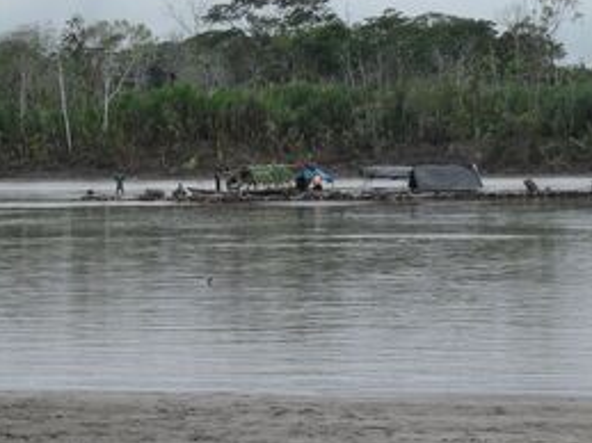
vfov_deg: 8.4
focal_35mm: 176
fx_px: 3009
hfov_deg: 11.2
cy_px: 233
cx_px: 304
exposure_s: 1/350
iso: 80
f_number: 5.2
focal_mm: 18.9
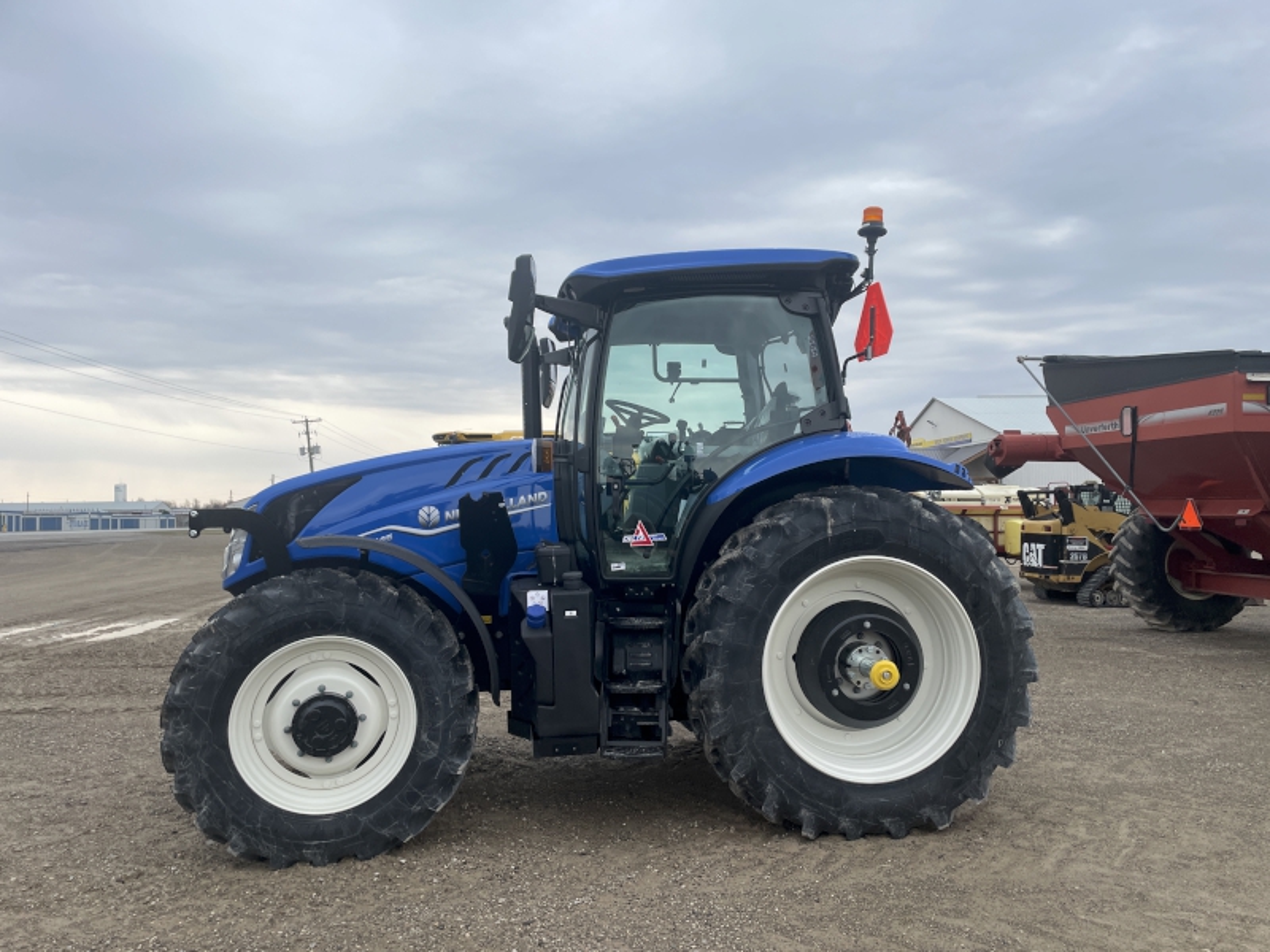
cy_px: 476
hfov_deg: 67.3
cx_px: 635
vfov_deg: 53.1
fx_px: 954
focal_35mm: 26
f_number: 1.6
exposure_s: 1/895
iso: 32
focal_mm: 4.2
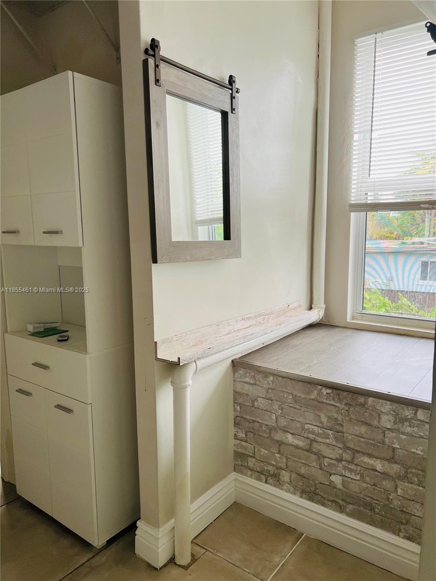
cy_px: 290
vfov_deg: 67.3
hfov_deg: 53.1
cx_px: 218
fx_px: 437
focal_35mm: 26
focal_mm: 5.7
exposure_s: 1/120
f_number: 1.5
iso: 100
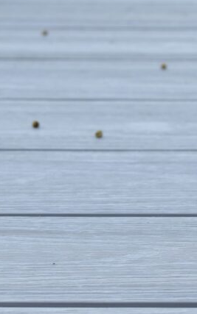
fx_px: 1240
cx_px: 210
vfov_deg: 14.3
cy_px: 36
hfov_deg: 9.0
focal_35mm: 144
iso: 100
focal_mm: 35
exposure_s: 1/320
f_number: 3.2
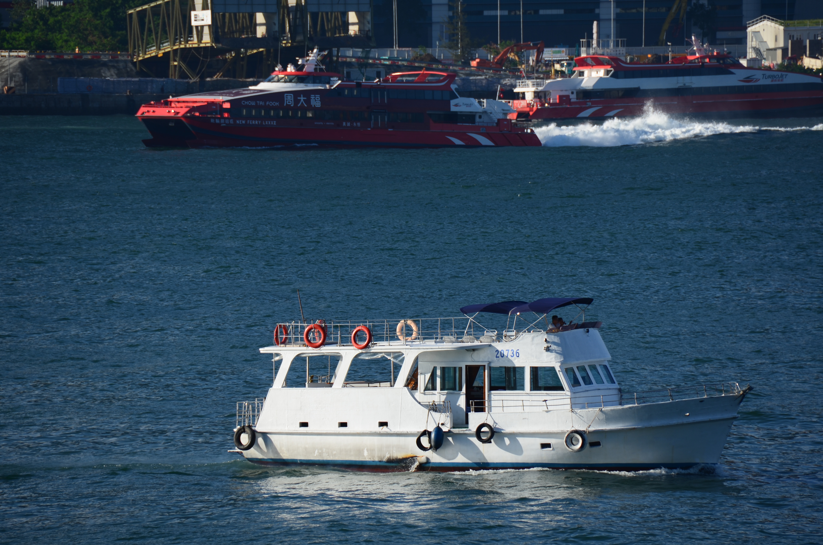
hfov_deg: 4.6
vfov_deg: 3.0
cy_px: 272
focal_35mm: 450
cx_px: 412
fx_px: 10266
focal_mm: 300
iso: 100
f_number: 8
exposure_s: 1/320
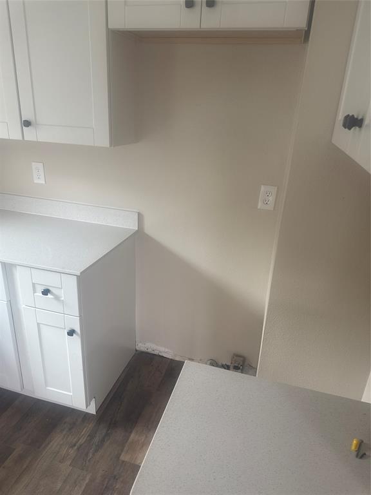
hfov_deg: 56.8
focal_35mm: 24
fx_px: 343
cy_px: 248
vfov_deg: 71.6
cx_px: 186
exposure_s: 1/60
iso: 125
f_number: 1.78
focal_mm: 6.76
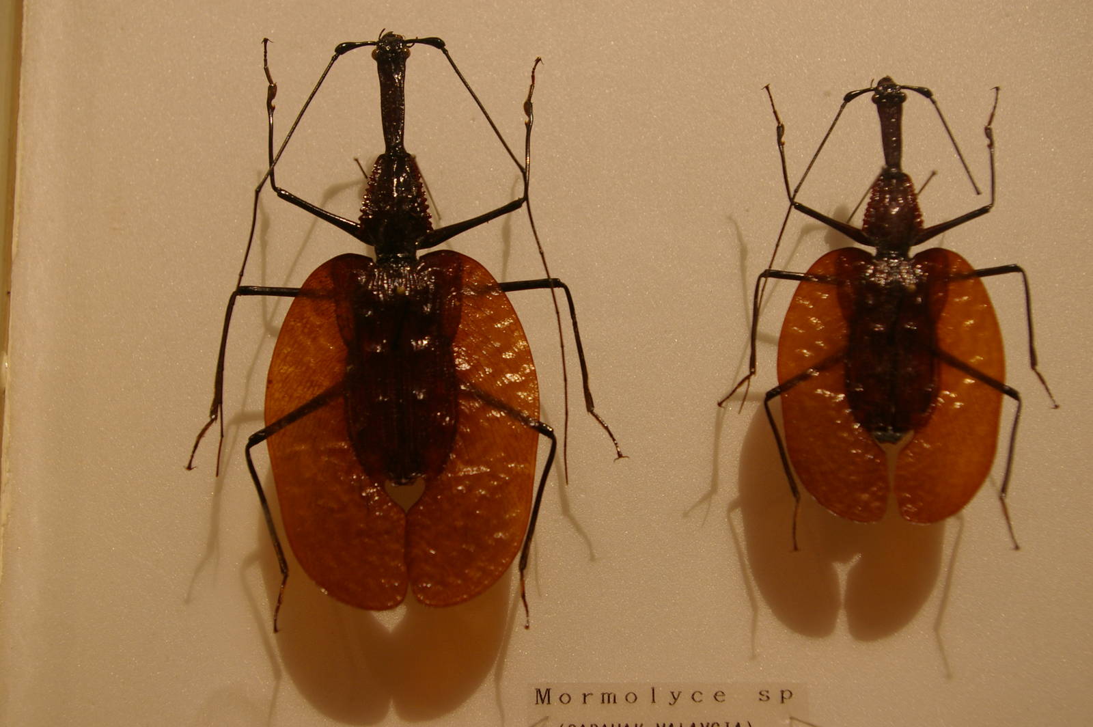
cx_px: 546
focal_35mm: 46
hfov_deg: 42.4
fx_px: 1411
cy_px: 364
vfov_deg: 28.9
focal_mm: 31
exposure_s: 1/15
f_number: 5.6
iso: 400
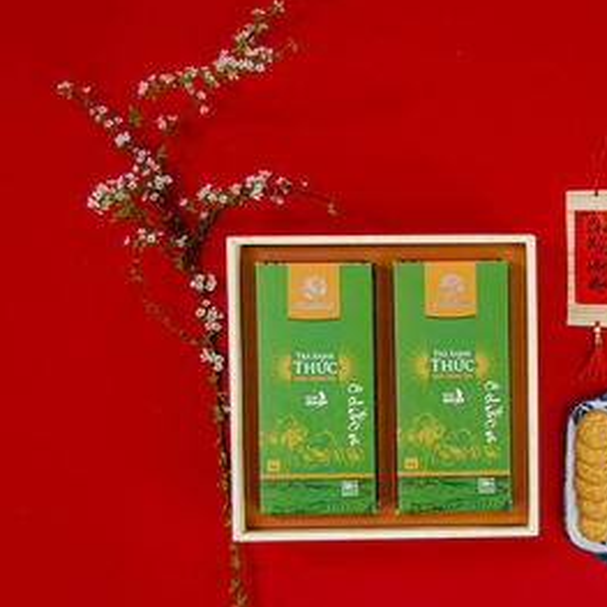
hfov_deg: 28.7
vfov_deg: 29.1
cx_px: 439
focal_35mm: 59
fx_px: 1170
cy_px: 321
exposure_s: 1/50
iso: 100
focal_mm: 38
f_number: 5
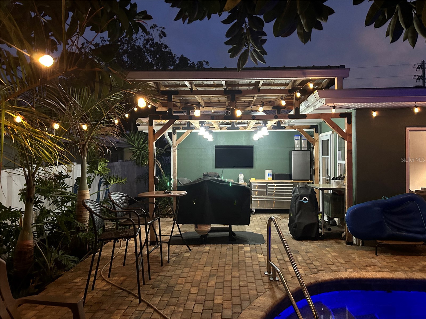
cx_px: 213
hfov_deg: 67.3
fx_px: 320
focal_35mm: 26
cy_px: 160
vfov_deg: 53.1
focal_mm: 5.7
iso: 640
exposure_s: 1/30
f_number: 1.5
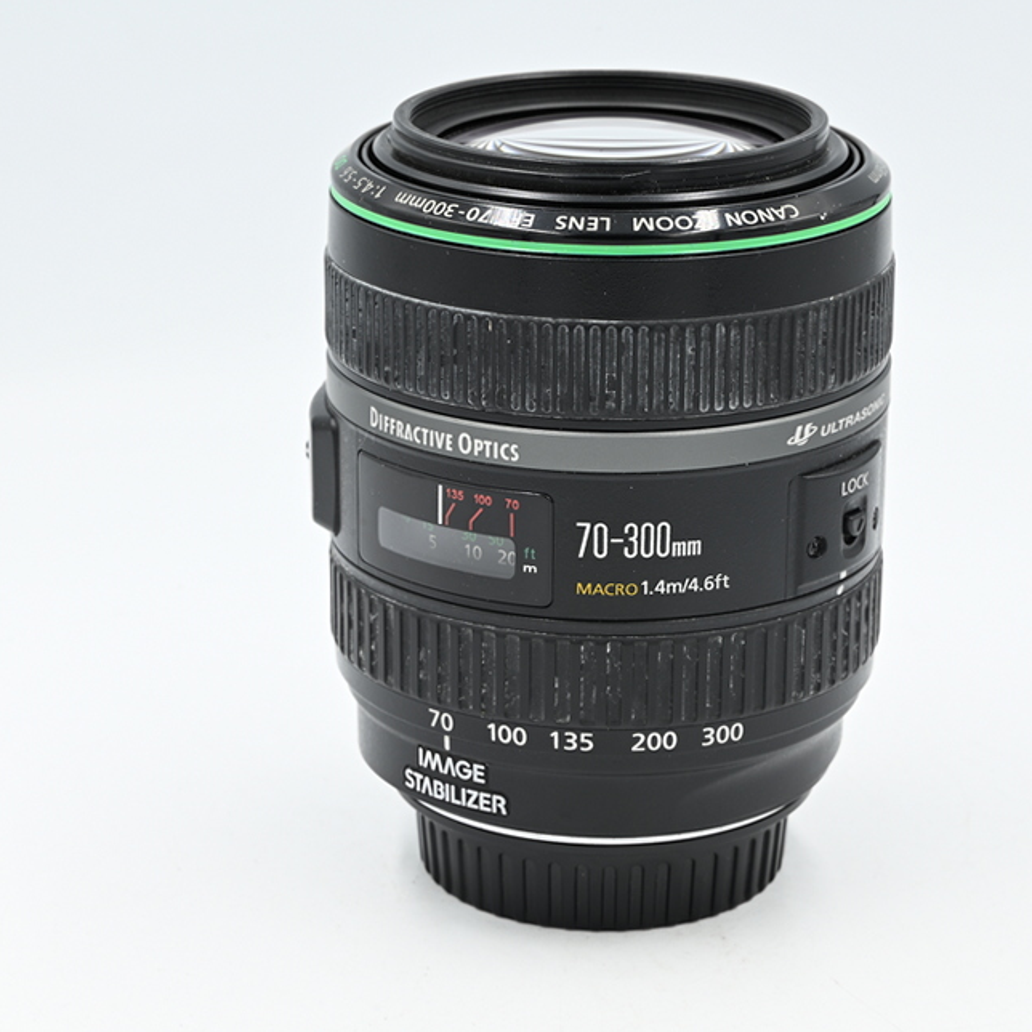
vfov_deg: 18.1
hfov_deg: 18.1
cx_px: 538
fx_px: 3238
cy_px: 517
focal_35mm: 96
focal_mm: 75
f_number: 14
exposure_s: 1/20
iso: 200
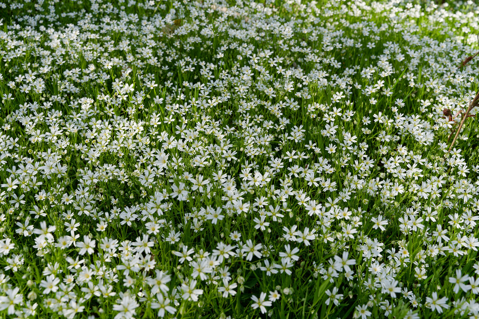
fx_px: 585
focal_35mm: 44
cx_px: 240
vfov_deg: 30.5
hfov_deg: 44.5
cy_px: 160
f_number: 9
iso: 400
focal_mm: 44
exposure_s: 1/160
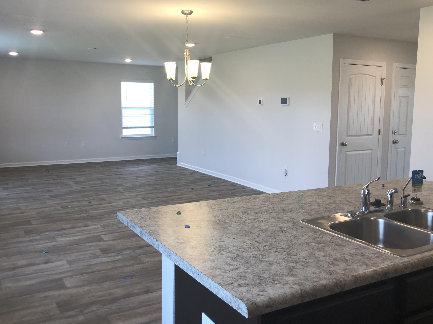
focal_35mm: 33
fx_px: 413
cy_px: 145
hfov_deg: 55.2
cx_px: 193
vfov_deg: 42.9
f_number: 1.8
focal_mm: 3.99
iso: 25
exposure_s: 1/40
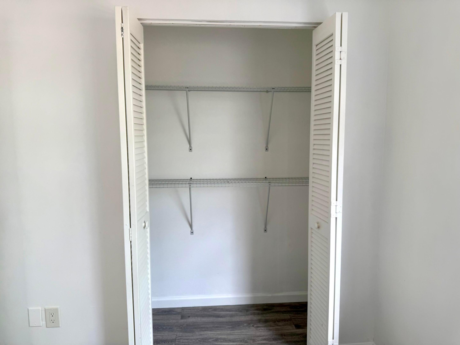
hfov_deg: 71.6
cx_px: 230
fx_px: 319
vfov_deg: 56.8
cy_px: 172
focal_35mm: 24
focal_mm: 6.76
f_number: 1.78
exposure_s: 1/129
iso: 50
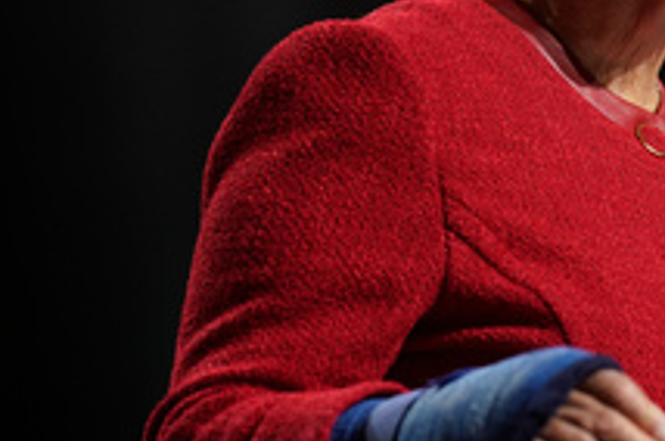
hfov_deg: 5.0
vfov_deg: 3.3
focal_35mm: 414
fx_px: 7636
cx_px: 665
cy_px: 85
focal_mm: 173
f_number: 2.8
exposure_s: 1/250
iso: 2000
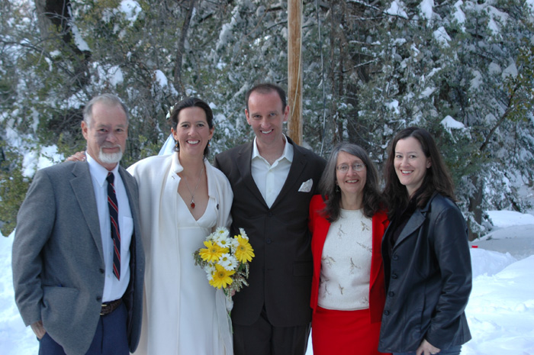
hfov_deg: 37.9
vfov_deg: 25.7
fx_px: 778
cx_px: 267
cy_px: 178
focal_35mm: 52
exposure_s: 1/40
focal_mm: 35
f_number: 4
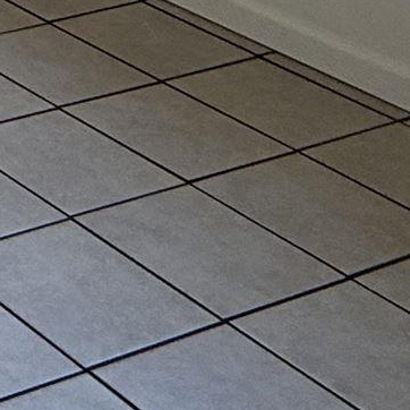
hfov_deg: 12.5
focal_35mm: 105
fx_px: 1407
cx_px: -615
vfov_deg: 14.3
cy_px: -370
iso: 80
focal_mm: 2.22
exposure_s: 1/99
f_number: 2.2
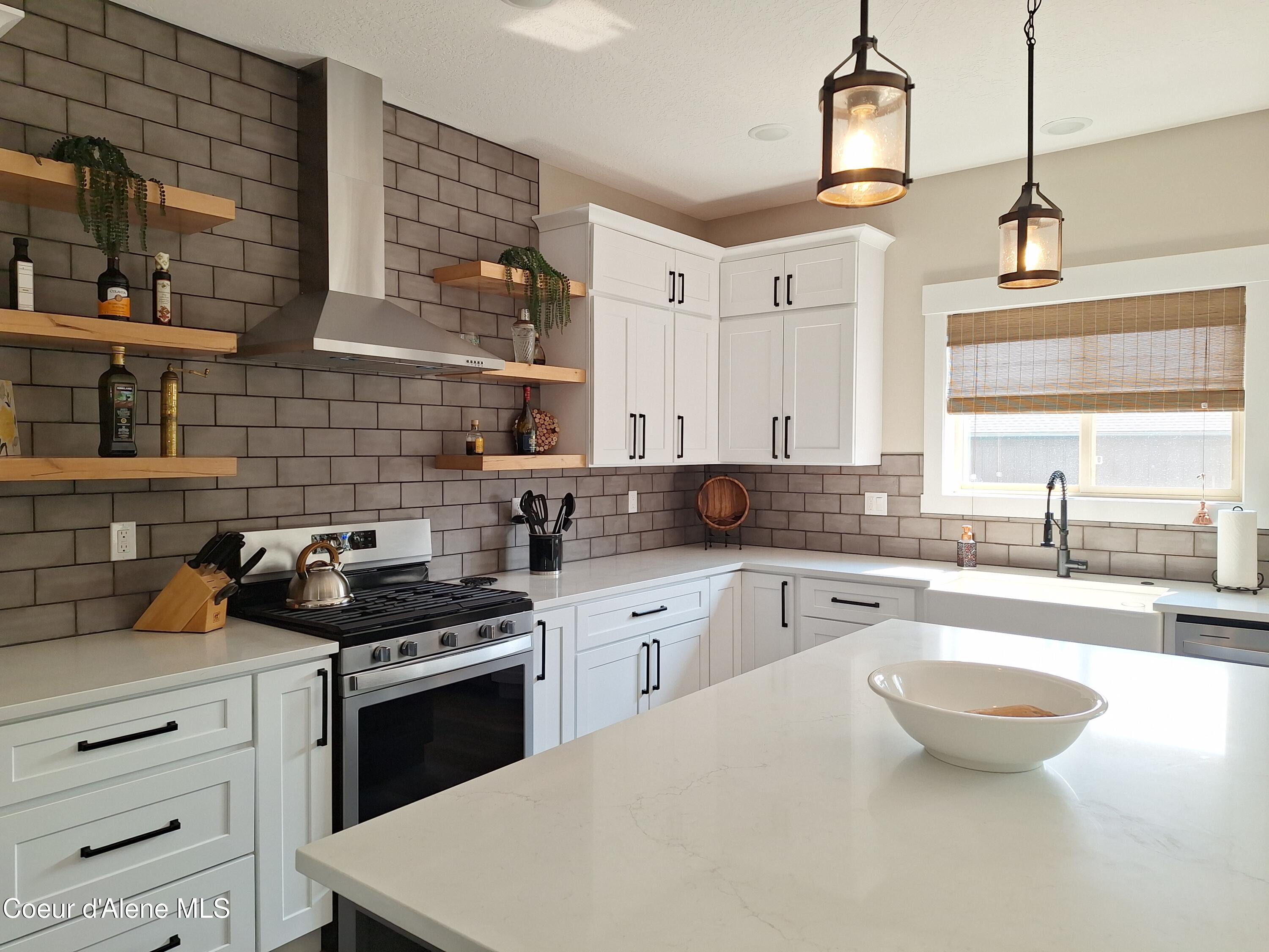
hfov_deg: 73.9
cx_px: 634
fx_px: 843
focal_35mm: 23
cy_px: 476
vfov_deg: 58.9
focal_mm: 5.54
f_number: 1.8
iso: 40
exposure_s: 1/128
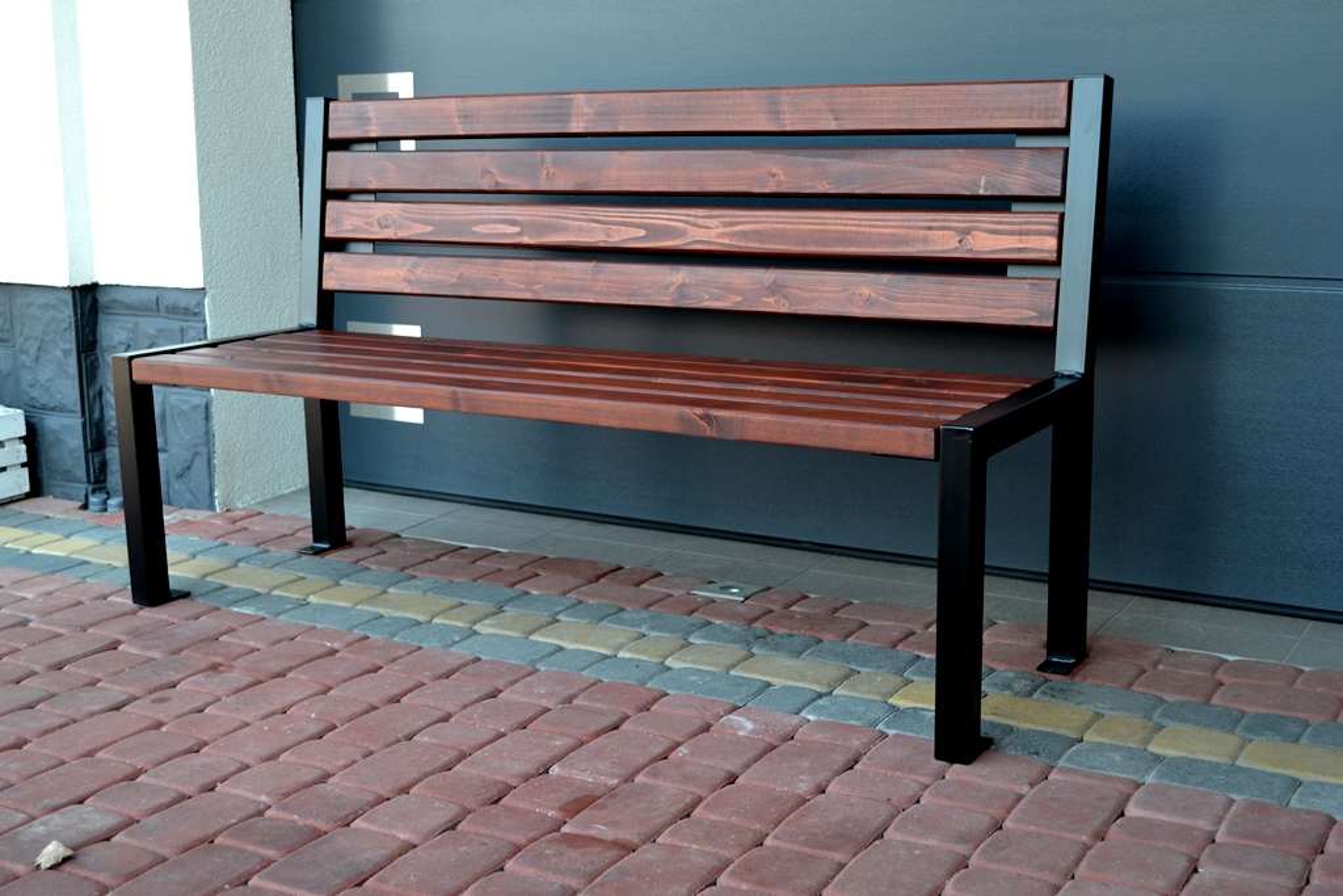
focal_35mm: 44
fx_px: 1623
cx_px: 672
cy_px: 448
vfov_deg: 30.9
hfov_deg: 45.0
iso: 400
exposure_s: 1/100
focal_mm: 29
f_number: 5
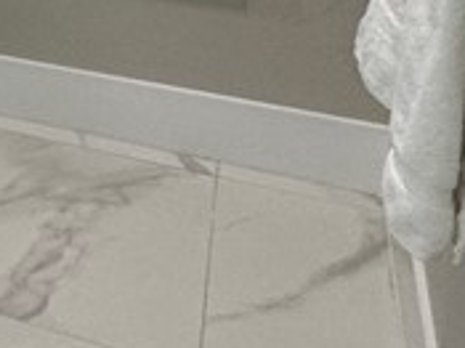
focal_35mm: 82
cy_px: -236
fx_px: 1101
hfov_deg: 17.1
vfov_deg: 15.8
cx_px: -481
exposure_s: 1/120
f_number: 2.2
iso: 125
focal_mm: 2.22
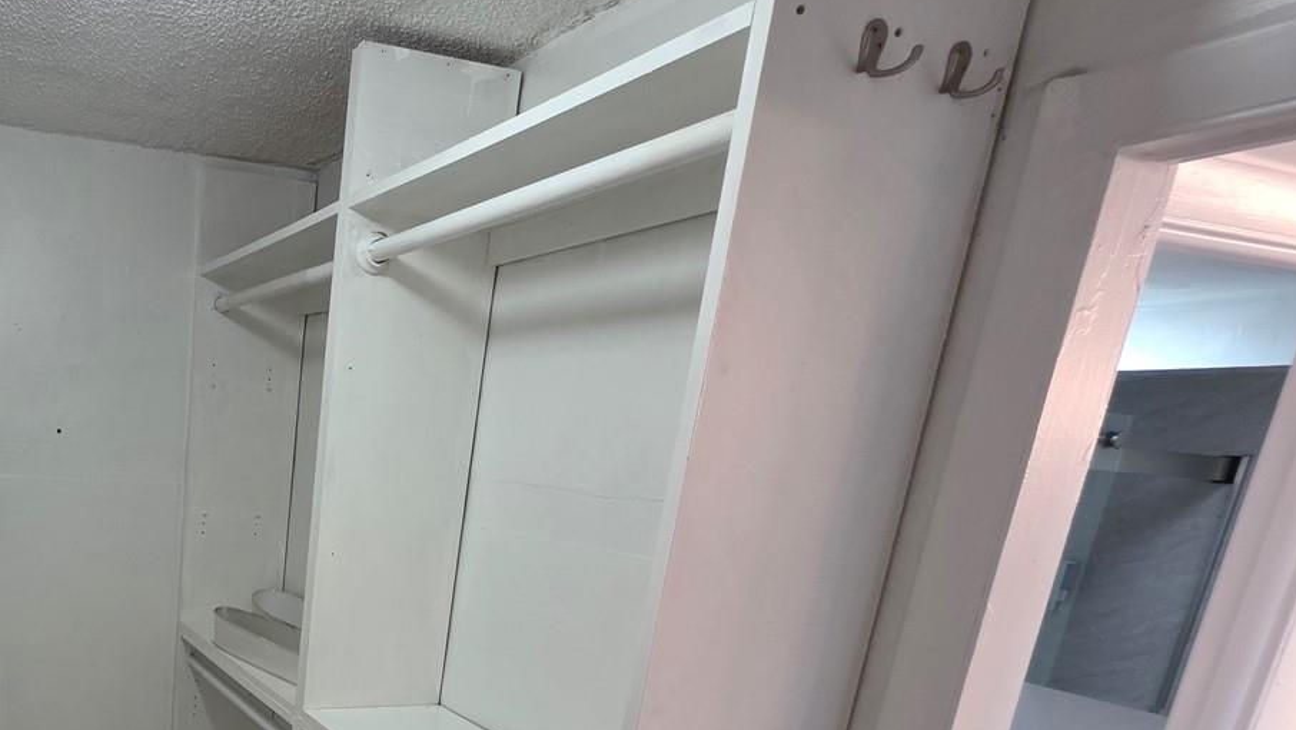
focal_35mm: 25
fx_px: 859
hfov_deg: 64.4
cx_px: 183
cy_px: 678
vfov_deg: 41.7
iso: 160
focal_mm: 2.2
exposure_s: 1/60
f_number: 1.9
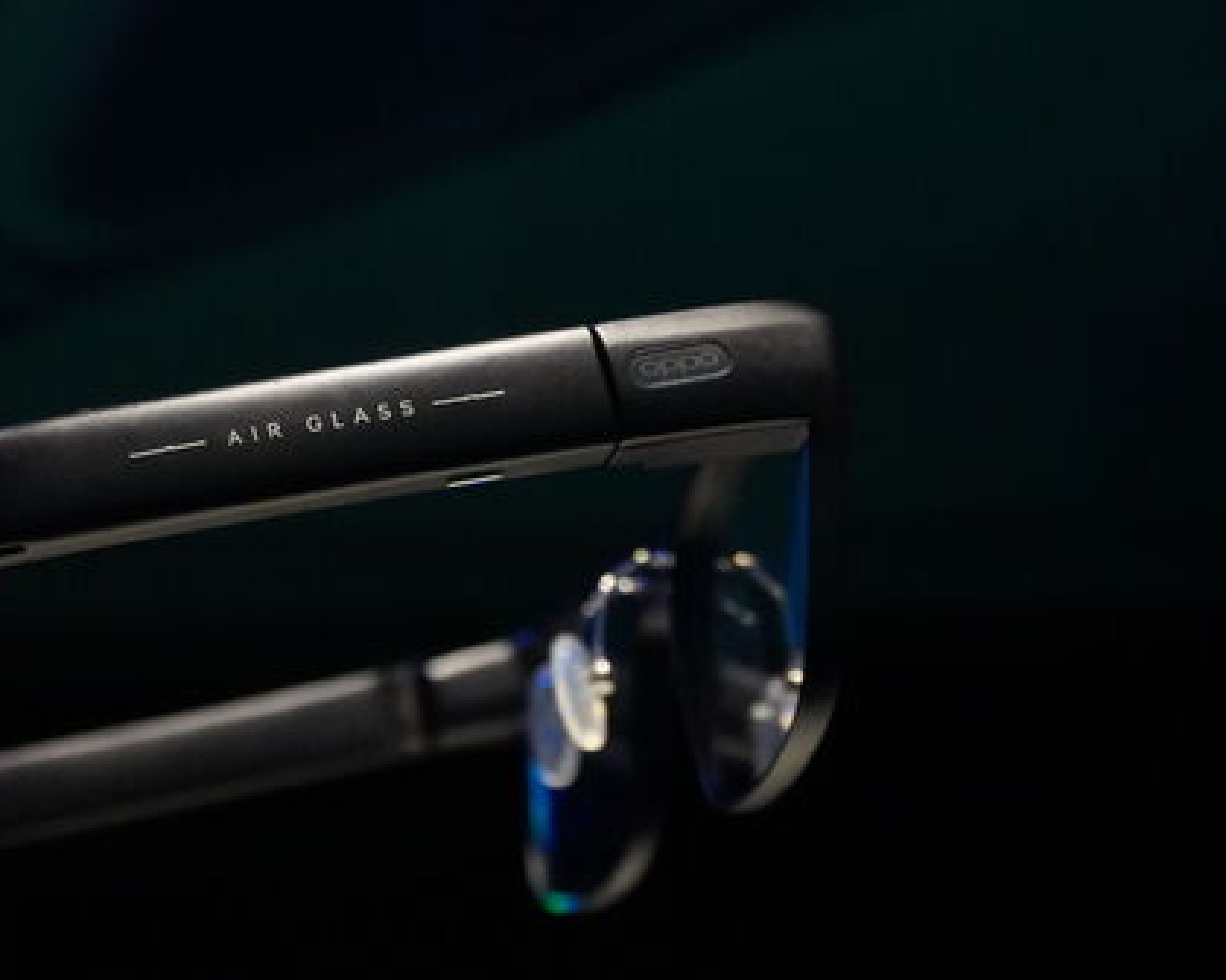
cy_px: 421
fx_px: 2166
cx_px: 353
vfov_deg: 25.5
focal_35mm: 60
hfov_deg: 31.2
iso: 6400
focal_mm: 29
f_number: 5.6
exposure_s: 1/160
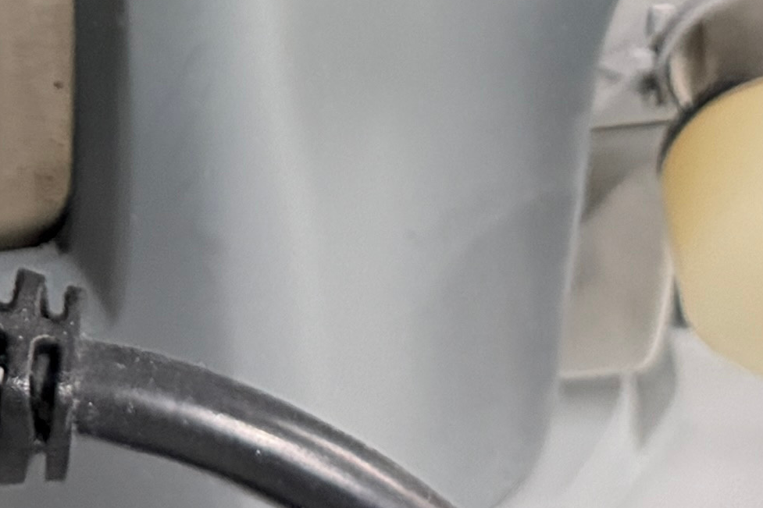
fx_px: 3094
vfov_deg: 8.6
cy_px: -712
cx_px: -26
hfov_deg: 13.8
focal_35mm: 146
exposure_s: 1/50
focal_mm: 6.76
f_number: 1.78
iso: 800
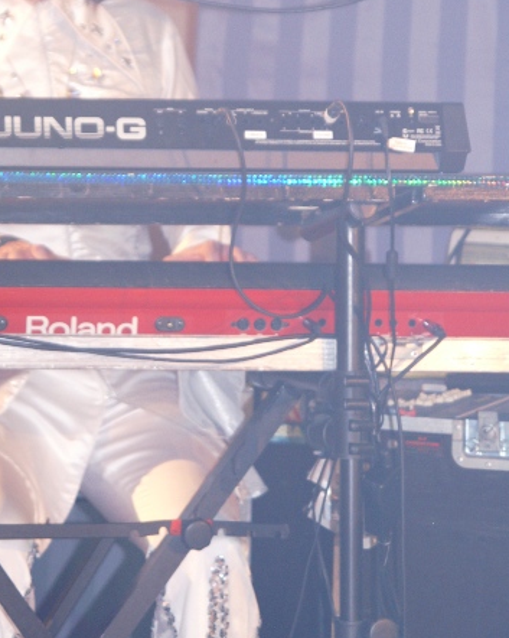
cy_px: 114
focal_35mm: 163
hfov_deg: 9.4
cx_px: 44
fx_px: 3073
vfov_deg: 11.8
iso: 400
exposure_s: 1/60
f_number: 2.8
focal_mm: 50
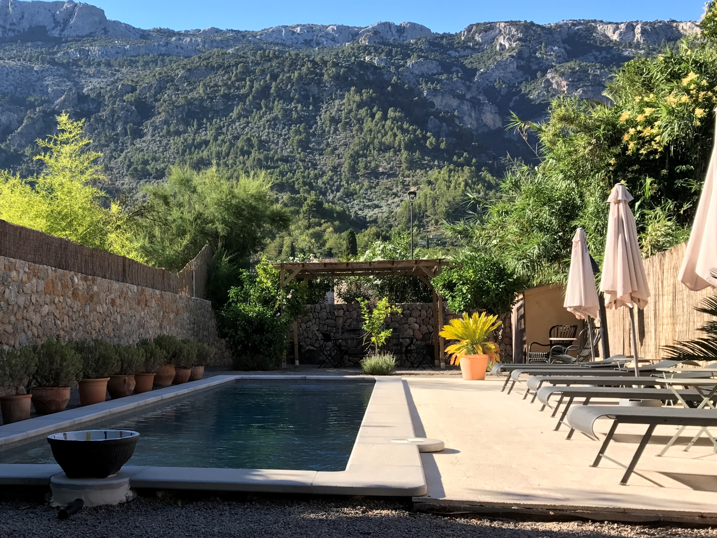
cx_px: 358
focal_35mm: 28
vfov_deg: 49.8
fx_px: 580
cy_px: 269
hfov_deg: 63.4
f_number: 1.8
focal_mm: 3.99
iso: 20
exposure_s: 1/870
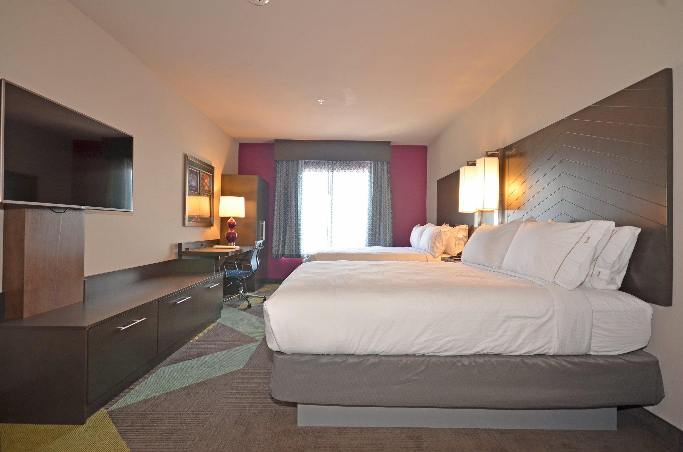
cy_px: 226
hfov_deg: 90.1
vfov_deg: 67.1
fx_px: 341
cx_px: 342
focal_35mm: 18
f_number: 5
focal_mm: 12
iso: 250
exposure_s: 1/20
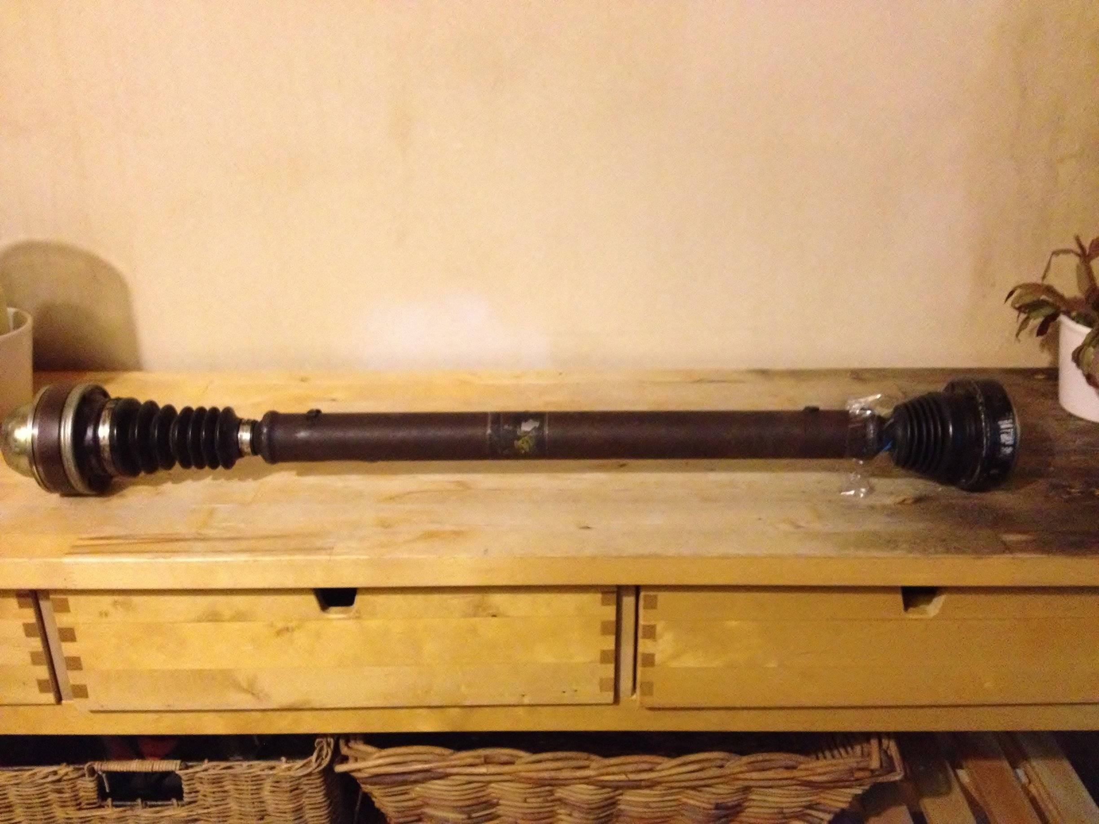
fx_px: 1111
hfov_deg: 52.6
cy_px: 412
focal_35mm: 35
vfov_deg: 40.7
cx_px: 550
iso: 800
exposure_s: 1/15
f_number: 2.4
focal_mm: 4.28
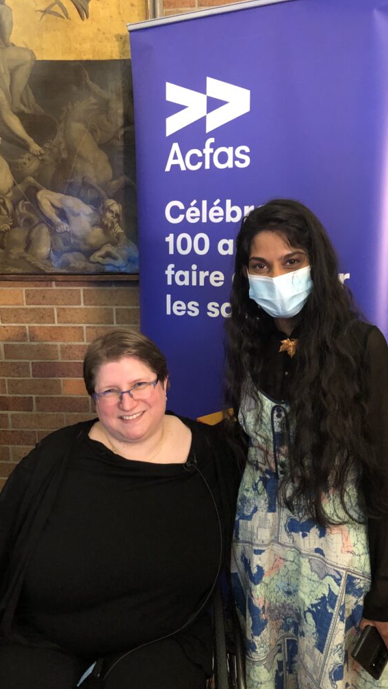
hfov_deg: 37.8
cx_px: 204
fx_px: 567
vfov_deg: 62.6
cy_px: 342
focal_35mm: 31
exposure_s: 1/9
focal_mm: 3.99
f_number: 1.8
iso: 100
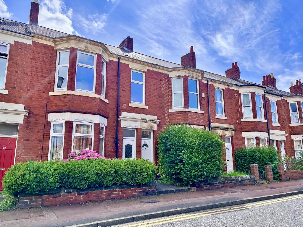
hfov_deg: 67.3
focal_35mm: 26
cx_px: 152
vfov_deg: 53.1
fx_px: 228
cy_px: 114
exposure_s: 1/2967
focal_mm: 5.1
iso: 50
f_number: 1.6
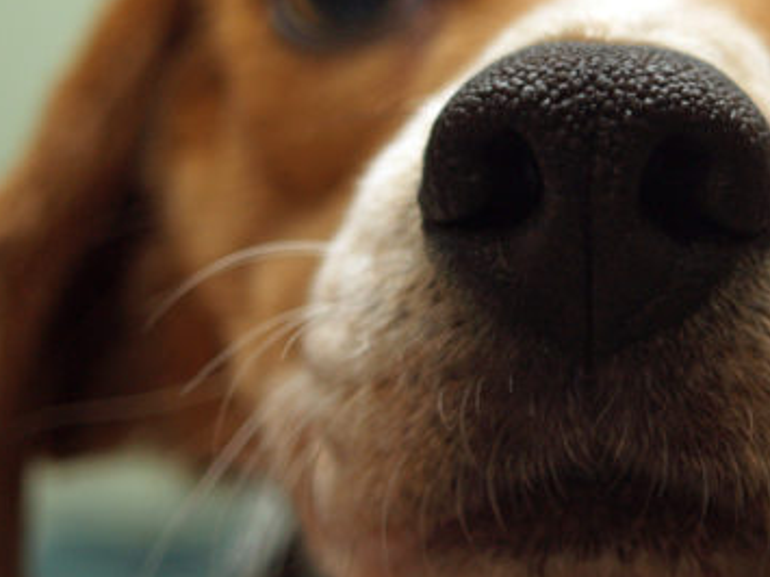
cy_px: 169
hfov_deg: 12.9
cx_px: 623
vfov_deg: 9.7
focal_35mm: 152
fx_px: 3380
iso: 320
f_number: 5.6
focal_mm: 45
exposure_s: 1/80
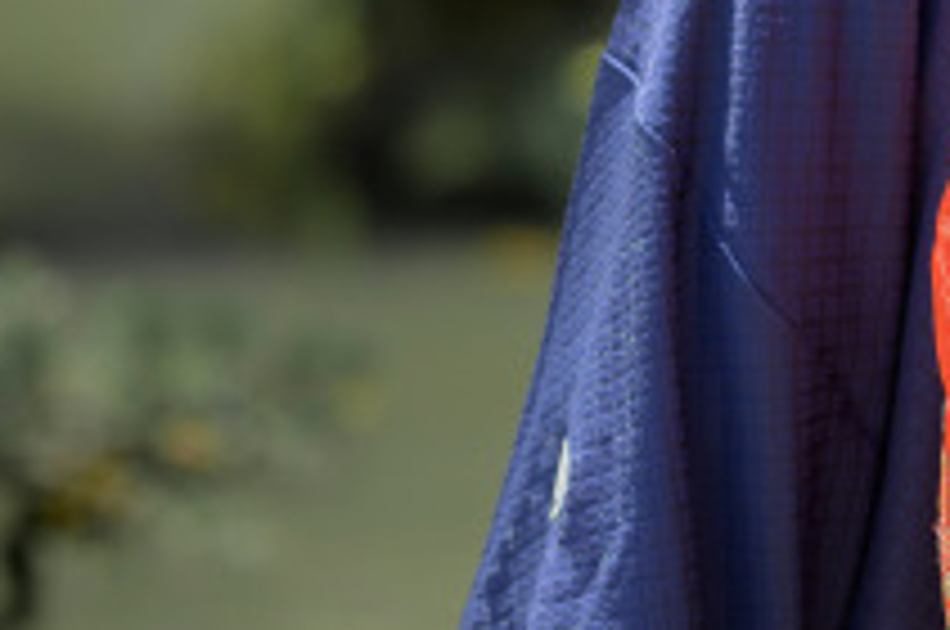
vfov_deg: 4.2
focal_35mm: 322
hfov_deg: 6.4
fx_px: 8484
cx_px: 977
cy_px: -162
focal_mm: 85
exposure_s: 1/2500
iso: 100
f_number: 2
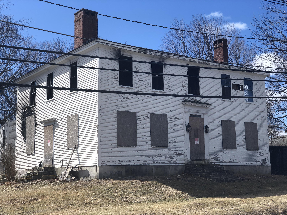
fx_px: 431
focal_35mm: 52
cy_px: 108
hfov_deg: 36.8
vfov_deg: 28.0
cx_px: 144
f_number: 2.4
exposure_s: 1/1033
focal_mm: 6
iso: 16
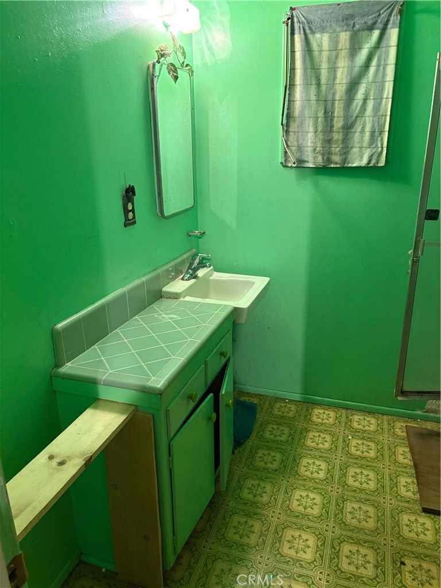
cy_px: 294
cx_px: 220
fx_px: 442
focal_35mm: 26
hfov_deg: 53.1
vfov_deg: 67.3
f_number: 1.6
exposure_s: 1/40
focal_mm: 5.96
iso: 640
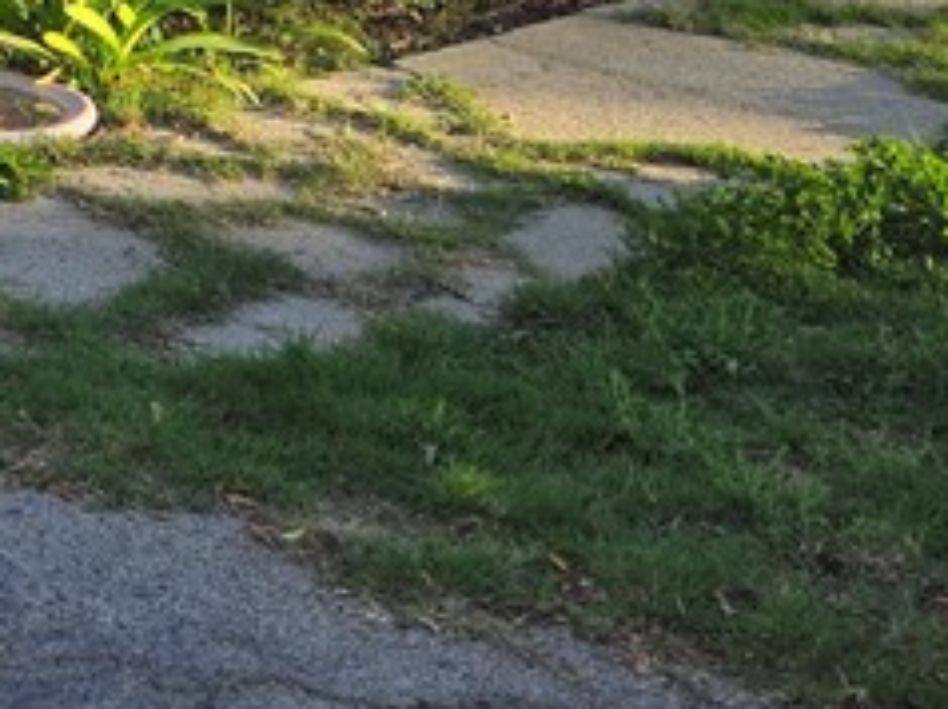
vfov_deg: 14.0
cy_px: -366
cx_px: -418
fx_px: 2709
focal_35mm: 99
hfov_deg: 18.0
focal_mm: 5.4
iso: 25
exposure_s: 1/834
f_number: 1.8
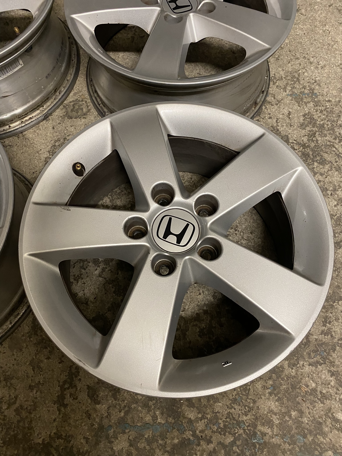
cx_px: 171
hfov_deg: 53.1
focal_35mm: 26
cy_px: 228
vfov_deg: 67.3
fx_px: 343
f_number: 1.8
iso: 320
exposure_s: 1/33
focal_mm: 4.25
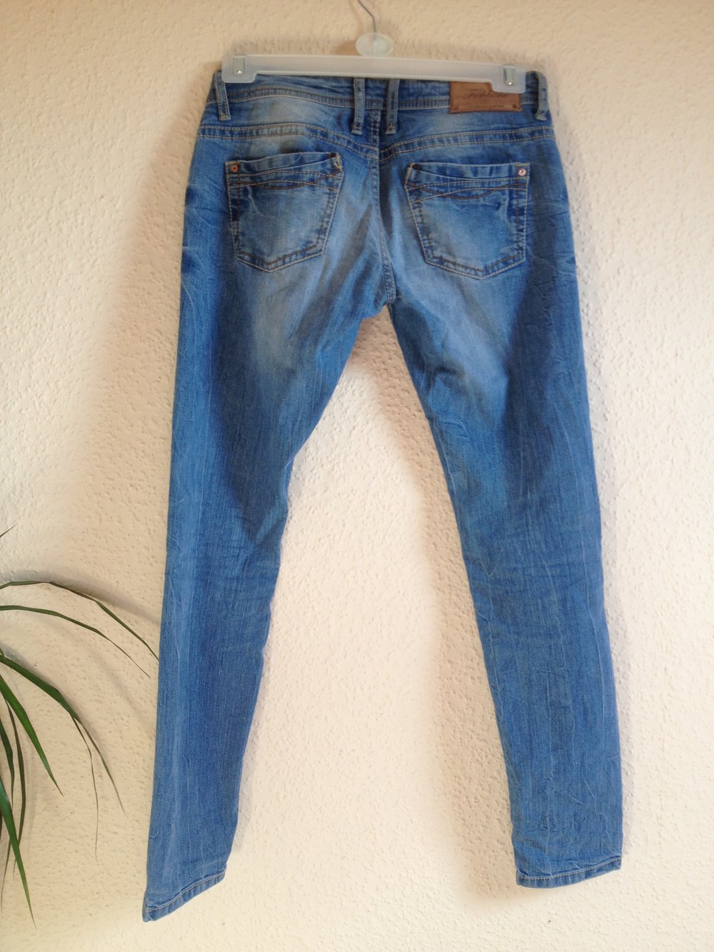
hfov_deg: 40.7
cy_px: 476
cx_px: 357
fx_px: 962
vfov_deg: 52.6
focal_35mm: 35
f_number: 2.4
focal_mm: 4.28
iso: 50
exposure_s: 1/30
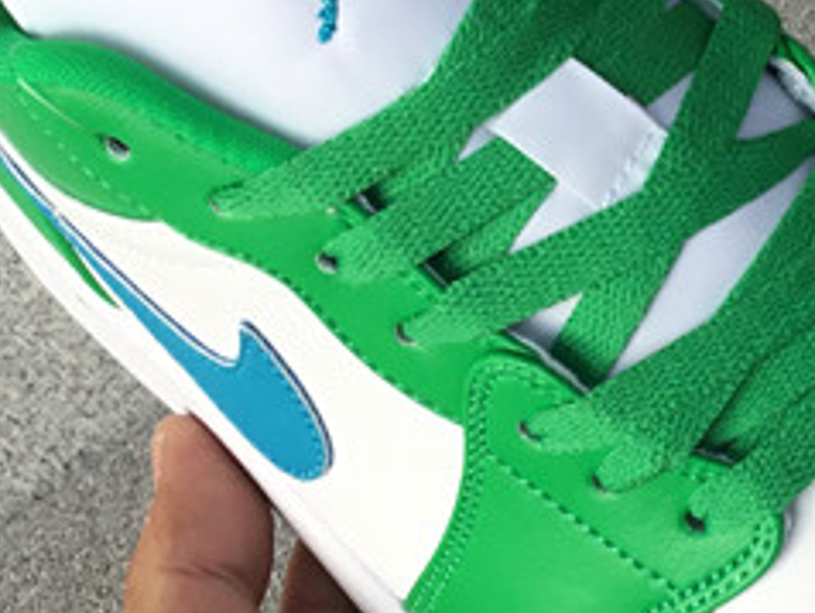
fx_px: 2757
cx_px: 695
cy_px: 197
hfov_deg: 16.6
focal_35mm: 117
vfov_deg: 12.7
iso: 25
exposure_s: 1/500
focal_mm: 3.3
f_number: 2.4
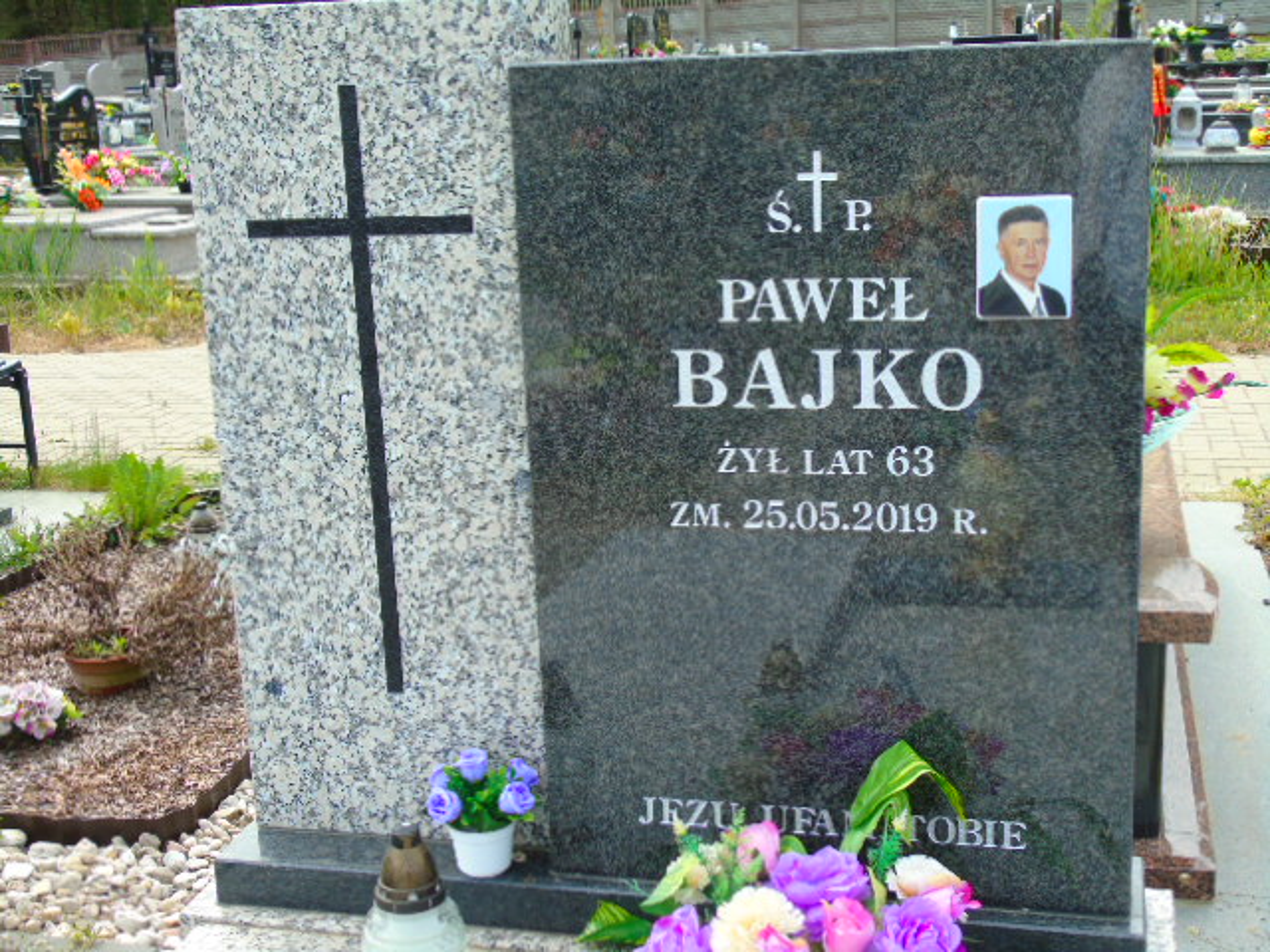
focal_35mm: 46
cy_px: 476
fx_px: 1688
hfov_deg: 41.2
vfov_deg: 31.5
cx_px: 635
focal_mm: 8.2
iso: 80
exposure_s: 1/250
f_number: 4.1
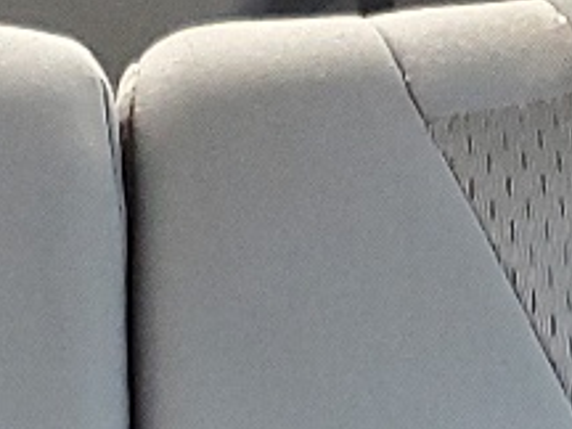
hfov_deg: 10.2
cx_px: 225
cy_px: 1218
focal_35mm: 193
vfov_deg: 7.0
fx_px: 3189
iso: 280
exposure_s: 1/60.2
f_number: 1.5
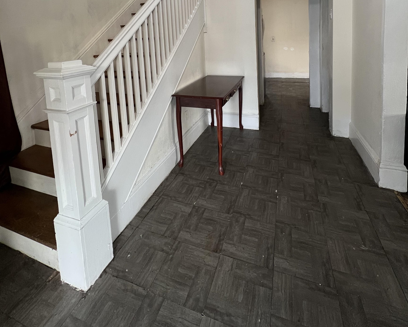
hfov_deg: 89.6
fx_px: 205
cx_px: 204
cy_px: 58
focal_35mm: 17
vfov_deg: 68.3
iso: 250
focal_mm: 1.57
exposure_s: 1/60
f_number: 1.8
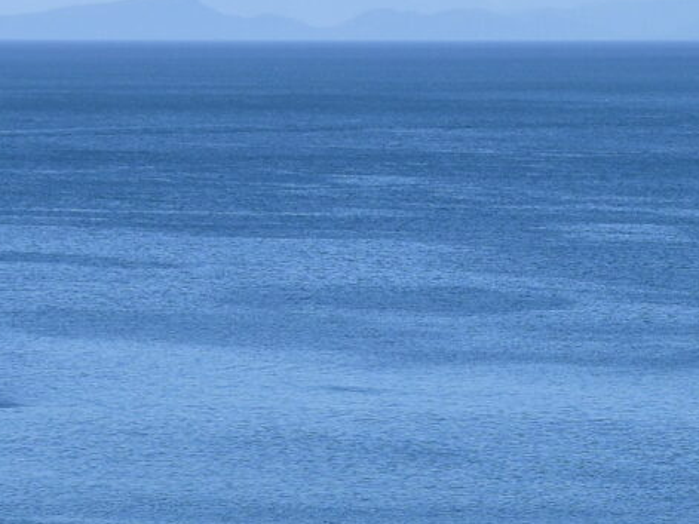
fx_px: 6016
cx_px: 807
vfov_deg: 4.9
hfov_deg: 6.6
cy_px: 810
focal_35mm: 298
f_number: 10
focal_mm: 38
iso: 200
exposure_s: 1/400
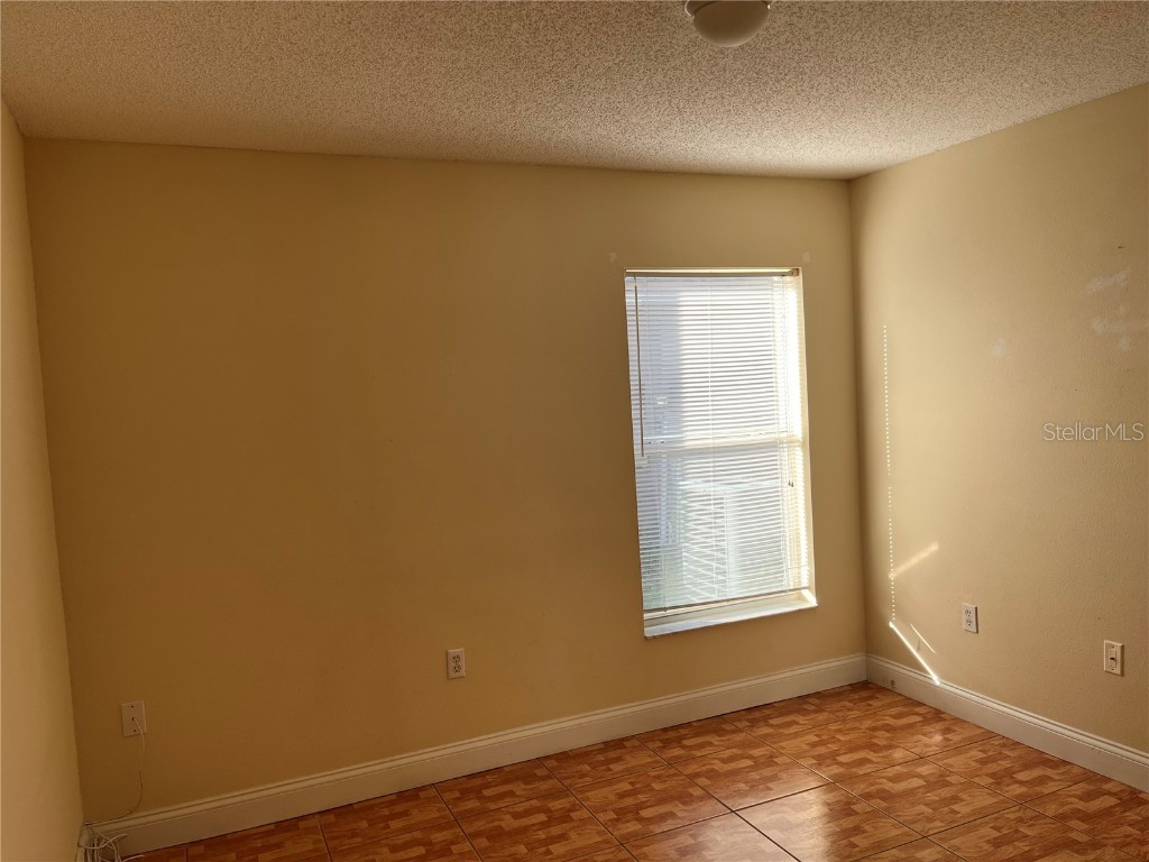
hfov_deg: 67.3
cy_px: 431
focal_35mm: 26
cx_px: 574
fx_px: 863
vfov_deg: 53.1
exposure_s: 1/248
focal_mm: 5.1
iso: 40
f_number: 1.6
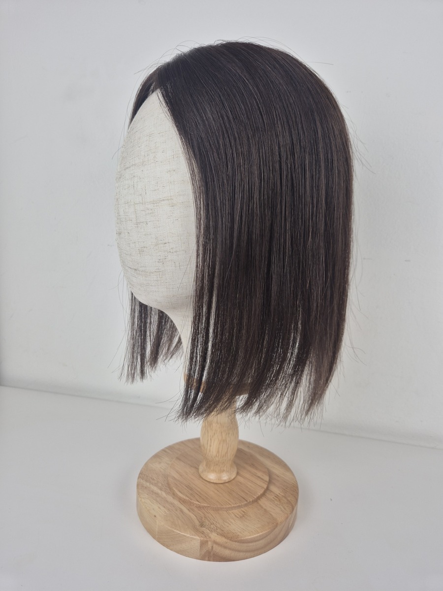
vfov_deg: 73.9
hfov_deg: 58.9
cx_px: 222
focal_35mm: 23
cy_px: 296
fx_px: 392
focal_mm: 5.4
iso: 40
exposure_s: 1/100
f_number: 1.8
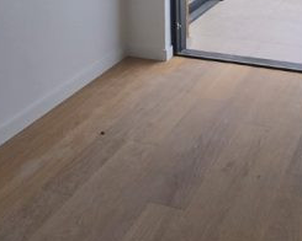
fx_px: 474
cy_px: -138
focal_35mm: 53
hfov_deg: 34.7
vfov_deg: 22.5
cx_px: 221
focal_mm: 2.2
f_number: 2.2
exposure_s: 1/339
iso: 50
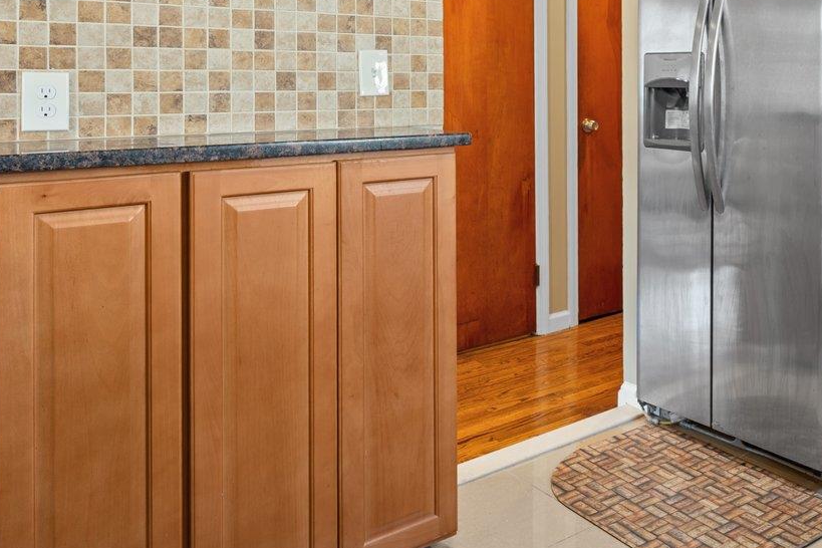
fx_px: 799
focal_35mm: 35
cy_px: 124
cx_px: 693
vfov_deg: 36.8
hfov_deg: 50.1
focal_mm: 14
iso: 250
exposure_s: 1.6
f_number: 10
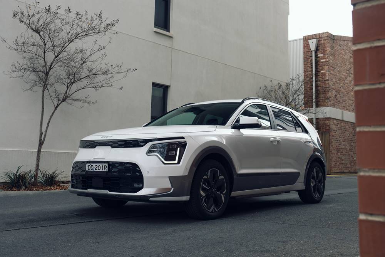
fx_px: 353
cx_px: 192
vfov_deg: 40.0
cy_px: 128
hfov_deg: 57.2
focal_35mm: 33
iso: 250
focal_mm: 33
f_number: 6.3
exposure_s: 1/100
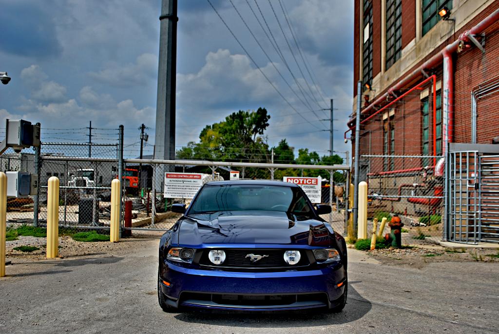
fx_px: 499
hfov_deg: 53.1
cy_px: 167
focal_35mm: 36
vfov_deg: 37.0
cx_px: 250
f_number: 5
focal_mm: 24
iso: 100
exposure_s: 1/160
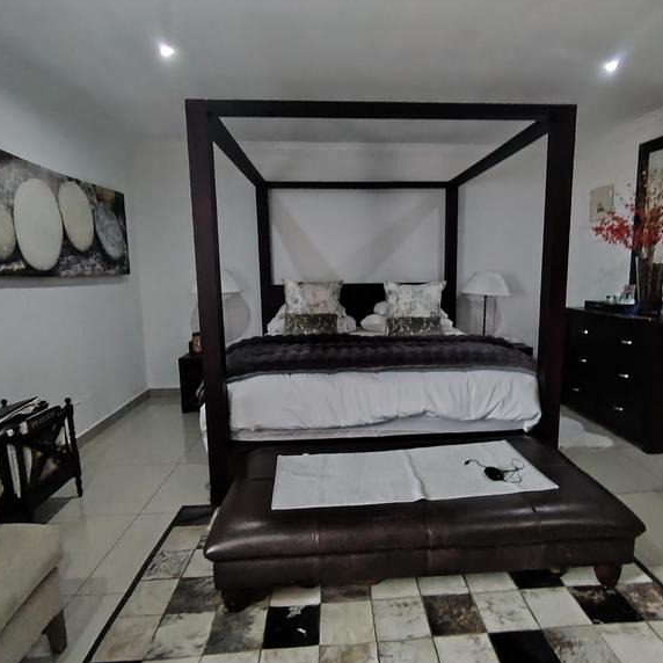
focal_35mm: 21
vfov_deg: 72.1
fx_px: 455
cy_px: 341
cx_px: 356
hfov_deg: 72.0
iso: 806
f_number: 2.2
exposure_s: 1/25
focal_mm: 1.42
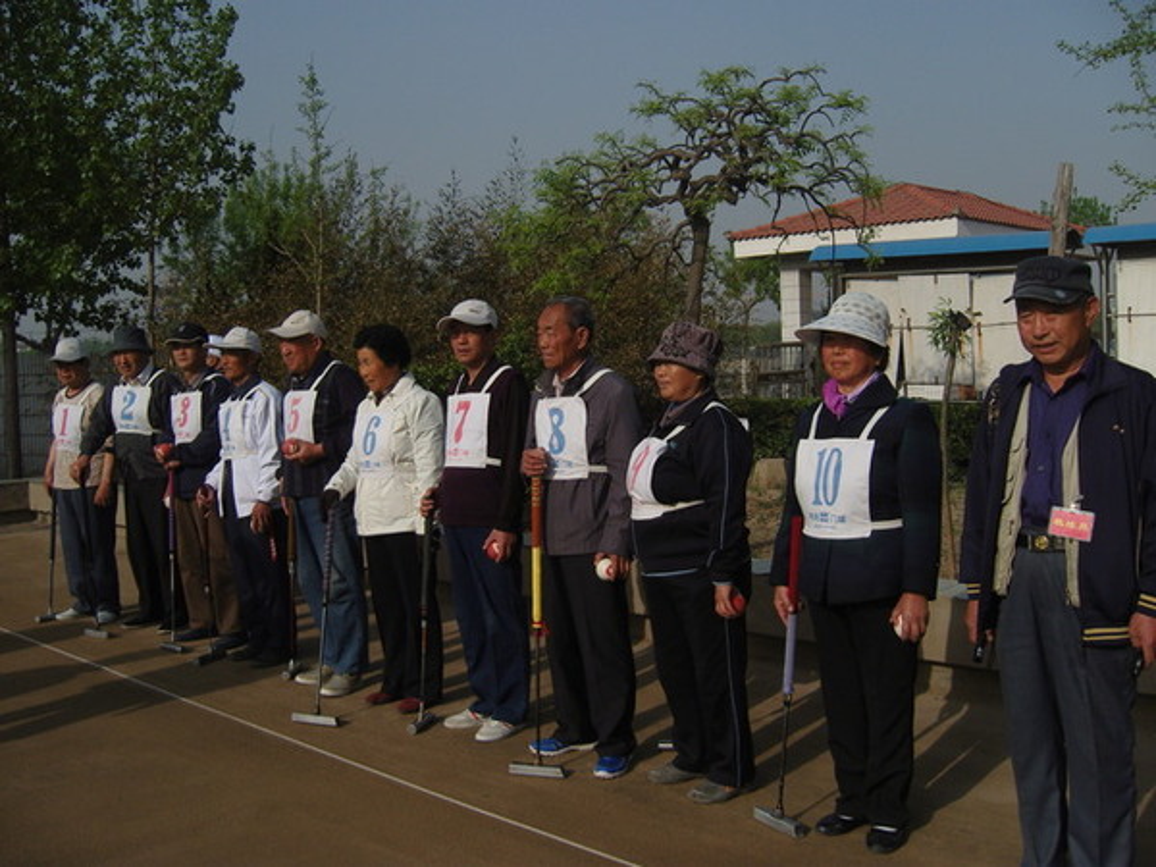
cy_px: 434
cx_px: 578
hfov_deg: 54.0
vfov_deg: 41.8
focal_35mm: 34
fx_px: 1135
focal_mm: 7.3
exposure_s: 1/640
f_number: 7
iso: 100
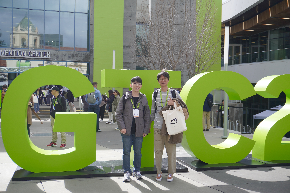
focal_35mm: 40
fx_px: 326
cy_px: 96
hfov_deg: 47.9
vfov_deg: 33.0
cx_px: 145
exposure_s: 1/400
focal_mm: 27
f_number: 4.5
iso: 100
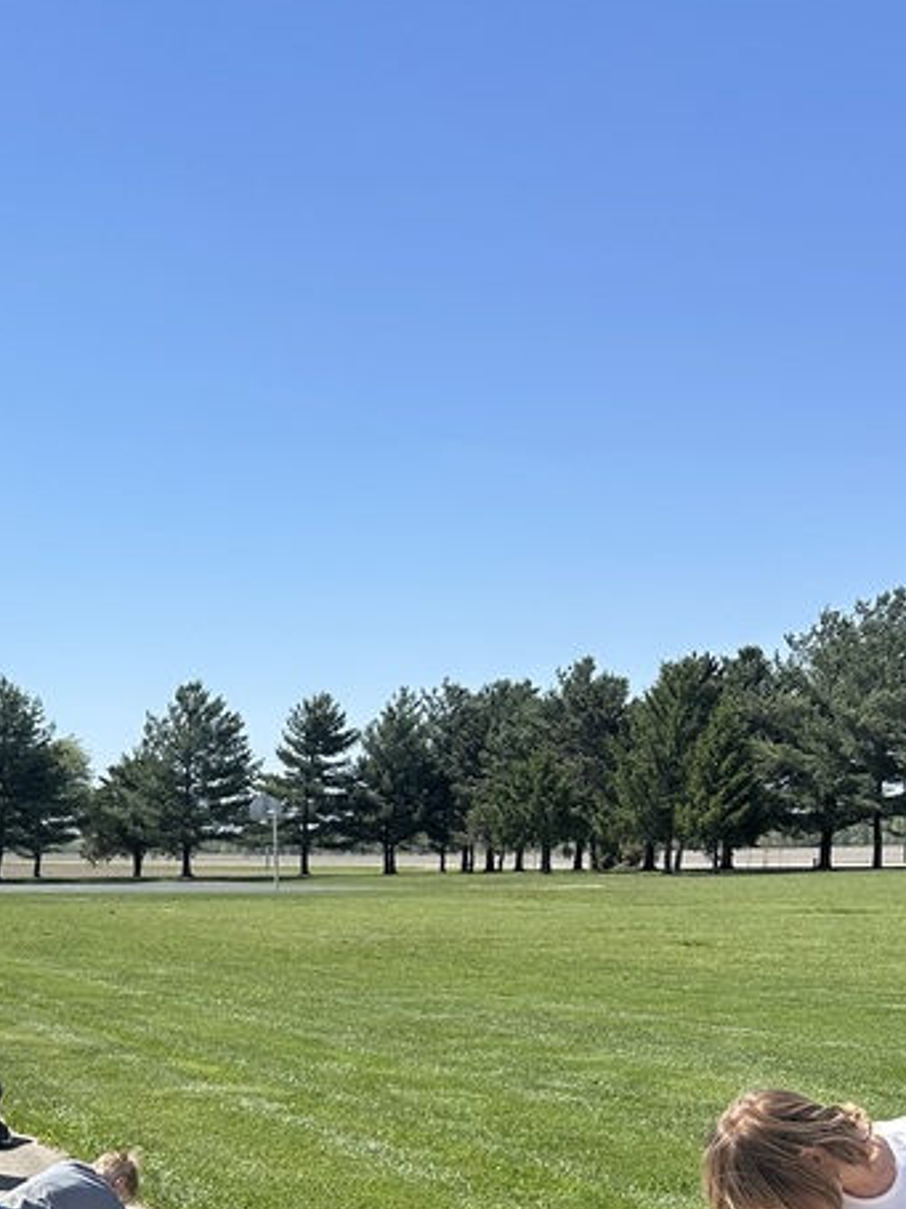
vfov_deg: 32.6
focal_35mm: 54
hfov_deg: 26.8
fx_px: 1885
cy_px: 1217
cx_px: 292
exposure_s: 1/5525
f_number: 1.78
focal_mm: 6.86
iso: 80
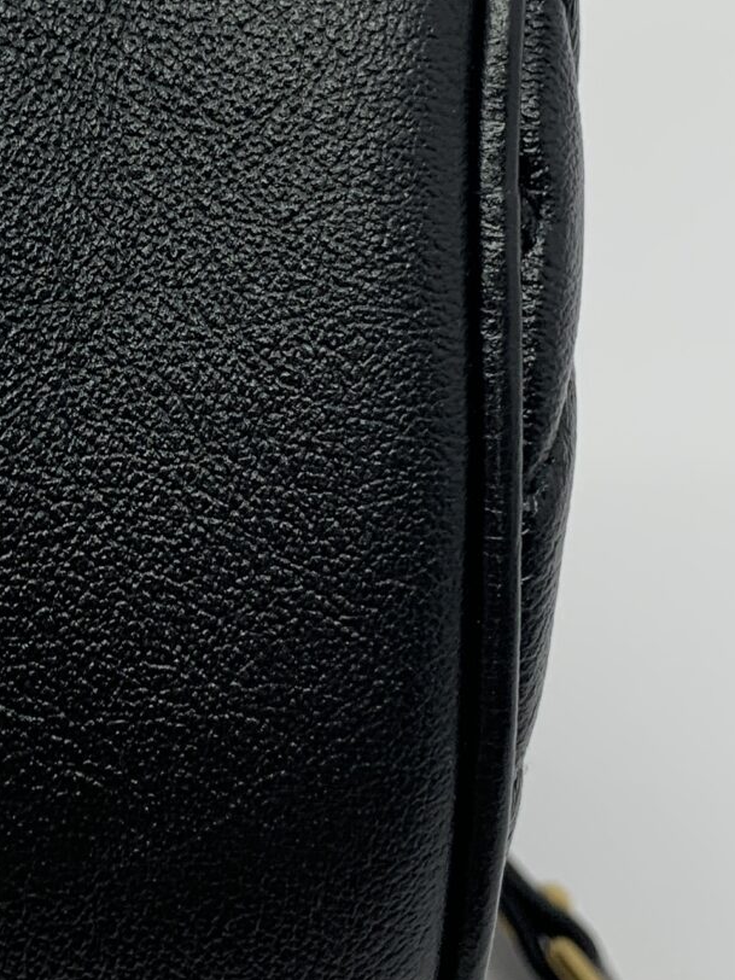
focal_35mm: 82
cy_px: 281
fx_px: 2321
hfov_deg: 17.7
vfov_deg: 23.7
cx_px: 72
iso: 25
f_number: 1.8
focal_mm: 4.25
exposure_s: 1/110
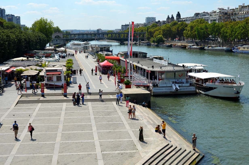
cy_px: 82
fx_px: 362
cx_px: 124
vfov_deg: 25.6
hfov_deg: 37.9
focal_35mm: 52
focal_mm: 35
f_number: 8
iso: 100
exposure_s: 1/250
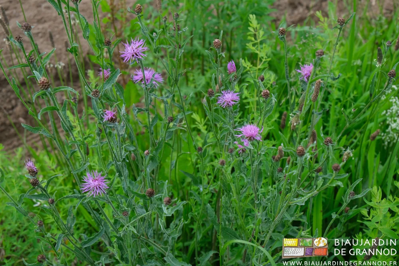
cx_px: 200
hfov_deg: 43.6
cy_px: 133
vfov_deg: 29.9
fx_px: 499
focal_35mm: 45
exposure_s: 1/160
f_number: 6.4
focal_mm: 30.2
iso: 160
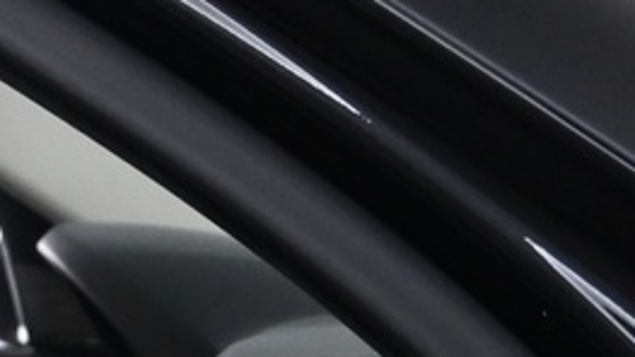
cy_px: 806
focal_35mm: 155
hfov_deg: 11.5
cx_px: -886
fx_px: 2610
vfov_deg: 7.4
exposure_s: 1/20
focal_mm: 16
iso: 1600
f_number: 3.5
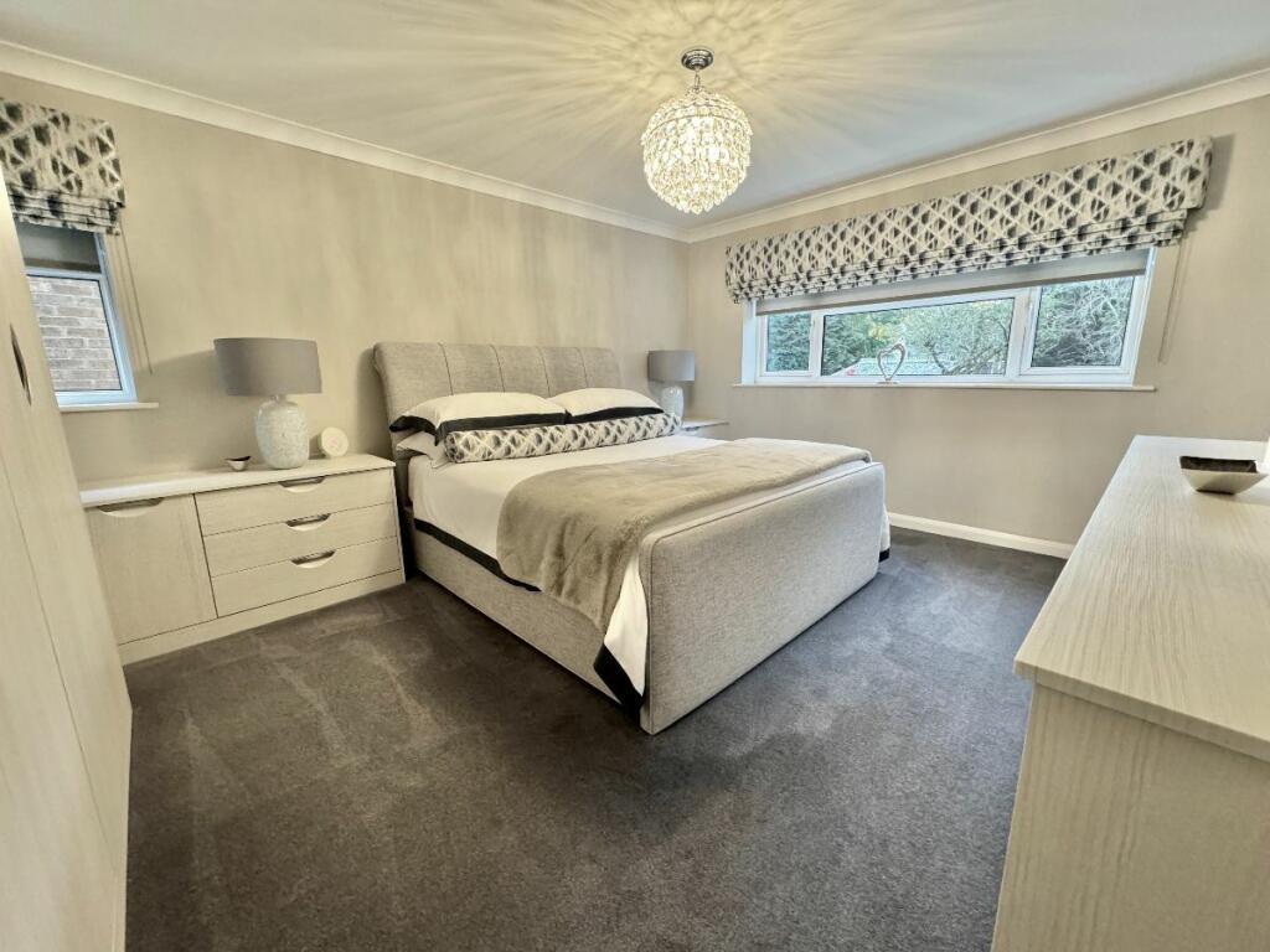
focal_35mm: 14
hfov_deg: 102.1
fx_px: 514
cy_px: 476
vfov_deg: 85.7
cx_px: 635
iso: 320
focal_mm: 2.22
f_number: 2.2
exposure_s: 1/75
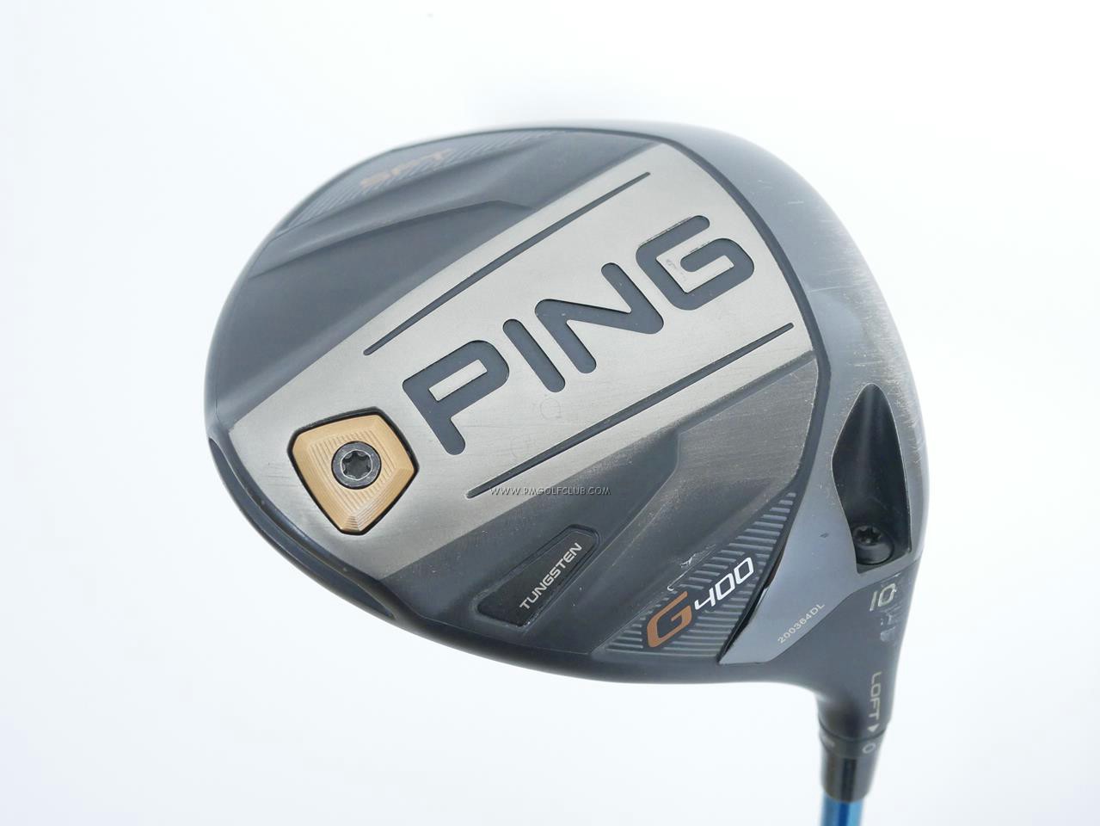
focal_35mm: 50
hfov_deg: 38.2
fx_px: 1589
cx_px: 550
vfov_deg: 29.1
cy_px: 413
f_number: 4.5
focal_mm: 25
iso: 1600
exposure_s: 1/40
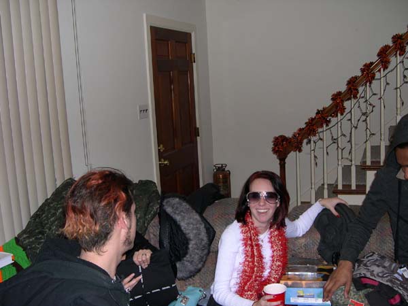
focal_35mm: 38
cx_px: 204
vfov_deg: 37.7
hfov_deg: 49.0
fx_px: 448
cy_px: 153
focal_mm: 8
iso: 106
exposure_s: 1/60
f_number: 2.8
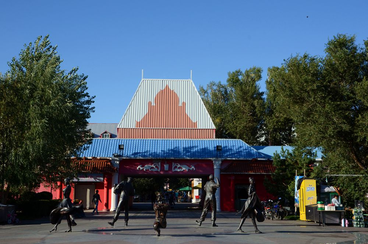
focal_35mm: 60
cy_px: 122
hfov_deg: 33.5
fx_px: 612
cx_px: 184
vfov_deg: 22.5
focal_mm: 40
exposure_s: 1/640
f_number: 11
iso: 320
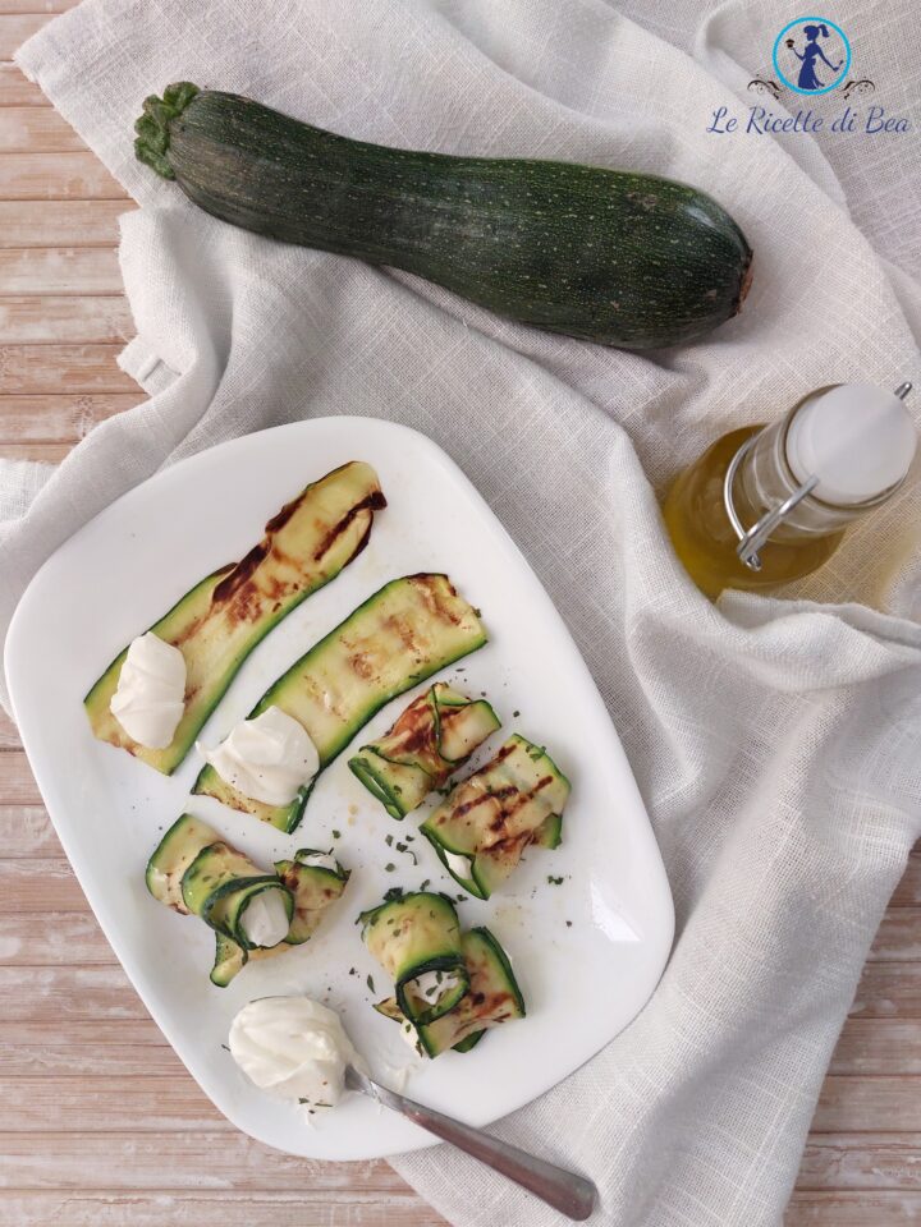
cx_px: 460
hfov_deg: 54.9
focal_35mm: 25
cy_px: 614
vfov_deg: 69.4
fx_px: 887
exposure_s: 1/100
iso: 100
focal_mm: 5.23
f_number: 1.8
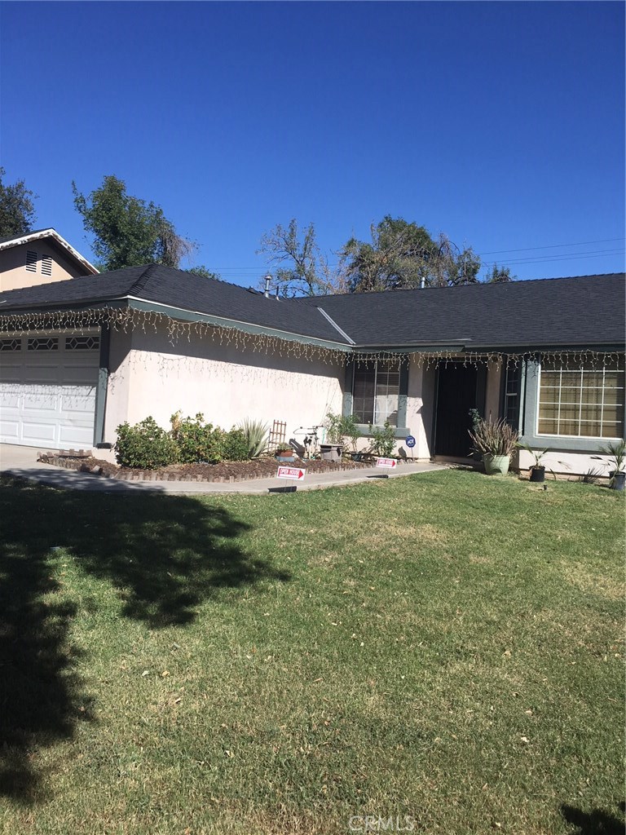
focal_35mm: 29
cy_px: 418
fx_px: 699
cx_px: 313
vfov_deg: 61.7
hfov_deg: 48.2
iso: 25
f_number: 2.2
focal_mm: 4.15
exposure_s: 1/2747
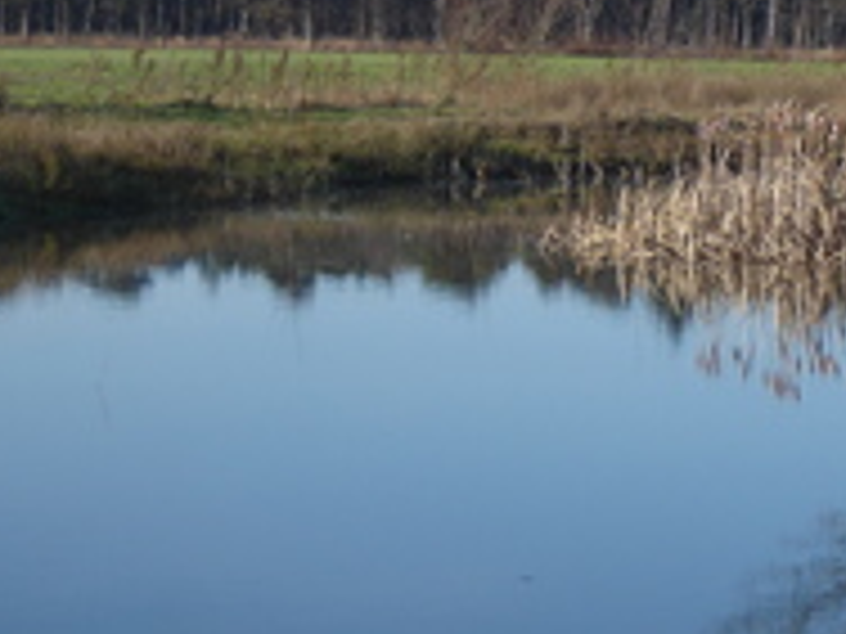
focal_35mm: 169
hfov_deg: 11.5
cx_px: 972
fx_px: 4130
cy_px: 128
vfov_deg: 8.8
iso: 80
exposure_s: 1/320
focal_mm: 11.7
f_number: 4.4
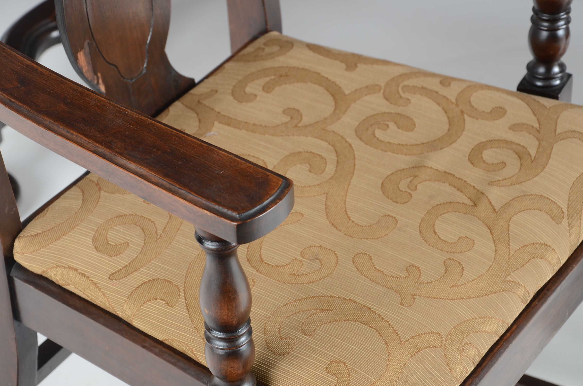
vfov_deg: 11.8
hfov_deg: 17.8
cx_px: 288
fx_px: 1867
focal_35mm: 116
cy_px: 195
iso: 200
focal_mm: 75
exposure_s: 1/125
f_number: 7.1
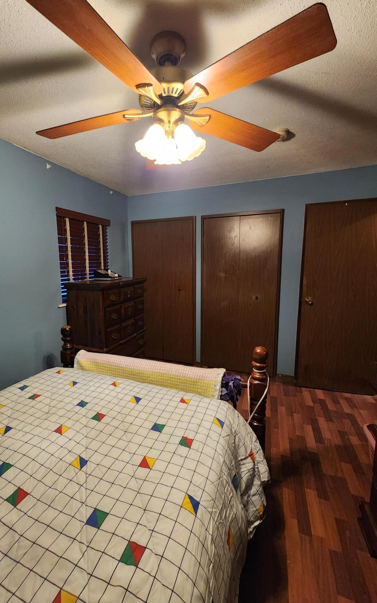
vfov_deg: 105.3
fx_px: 230
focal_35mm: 14
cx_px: 166
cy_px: 298
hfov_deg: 78.3
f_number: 2.2
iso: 400
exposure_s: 1/30
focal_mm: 2.2
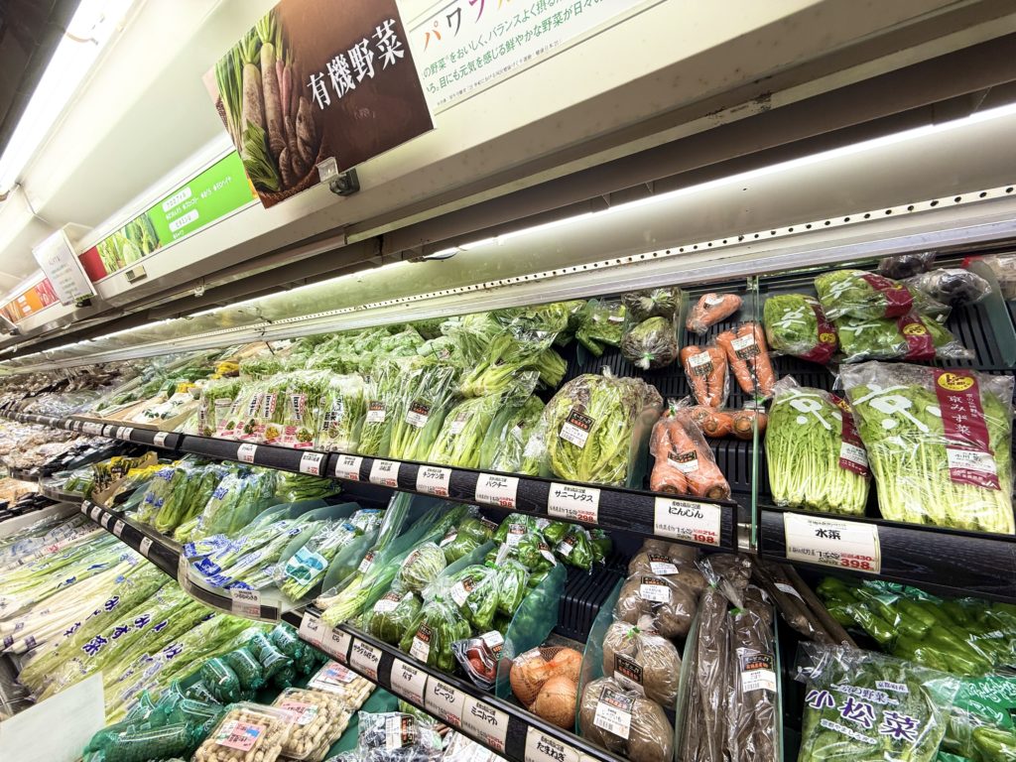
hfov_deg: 102.1
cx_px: 508
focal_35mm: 14
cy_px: 381
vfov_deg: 85.7
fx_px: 411
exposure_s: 1/120
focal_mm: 2.22
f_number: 2.2
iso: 80
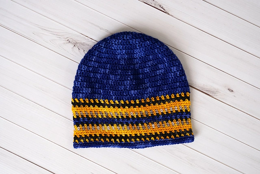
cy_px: 87
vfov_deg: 26.5
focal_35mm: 51
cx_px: 130
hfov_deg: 38.9
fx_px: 368
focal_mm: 34.2
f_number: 4
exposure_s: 1/105
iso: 1600
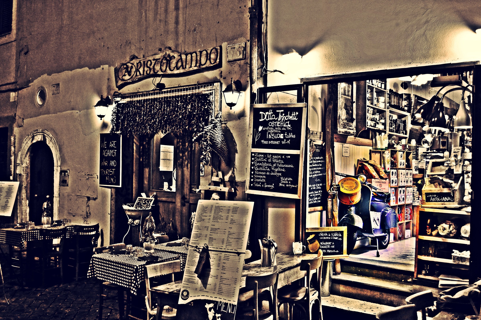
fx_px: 481
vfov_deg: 36.9
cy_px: 160
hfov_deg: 53.1
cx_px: 240
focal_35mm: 36
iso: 400
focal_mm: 24
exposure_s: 1/8
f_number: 4
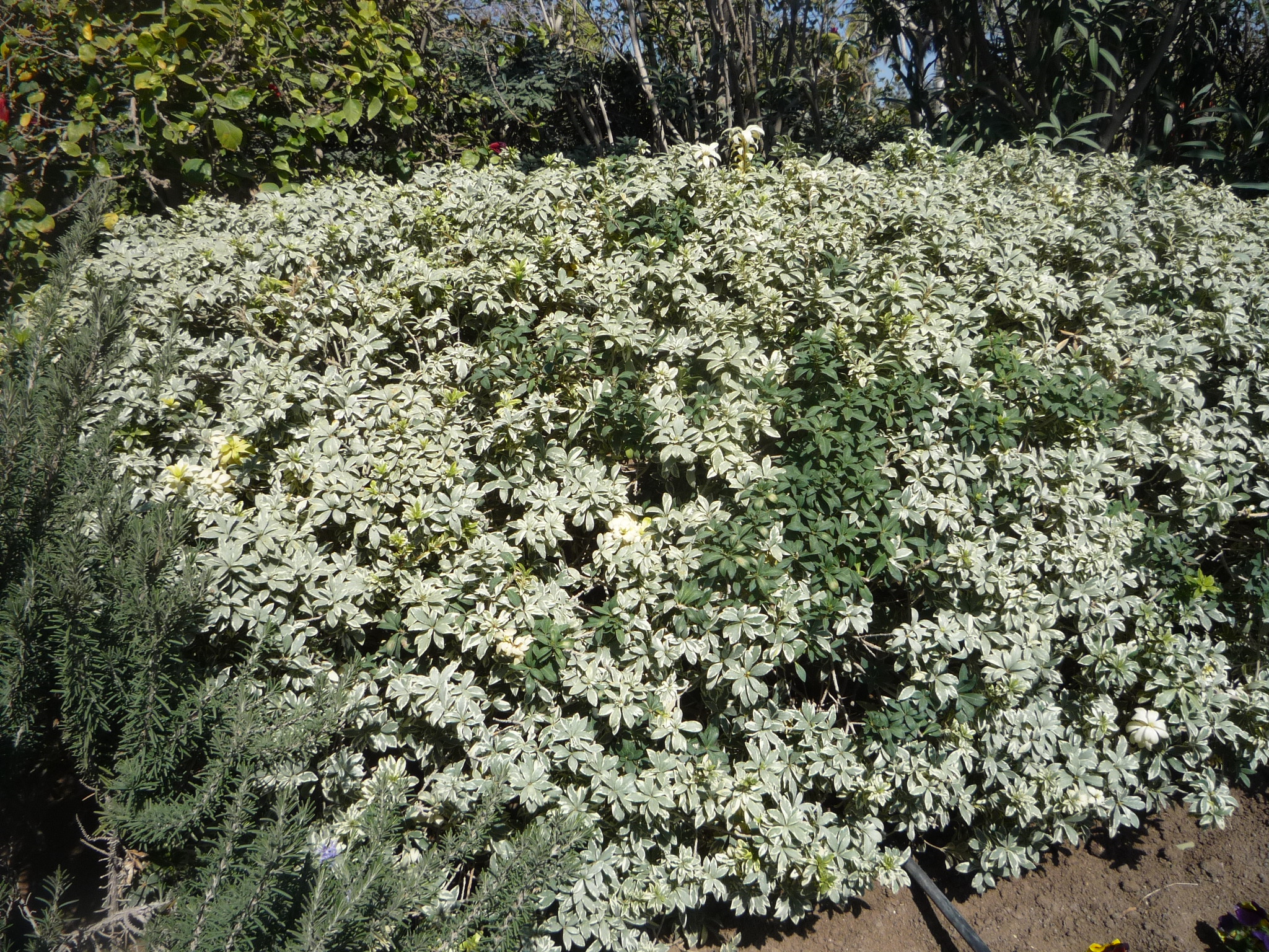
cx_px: 634
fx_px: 1100
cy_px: 476
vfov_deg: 46.8
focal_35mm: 30
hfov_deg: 60.0
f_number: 5.6
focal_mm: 5.2
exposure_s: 1/400
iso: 100
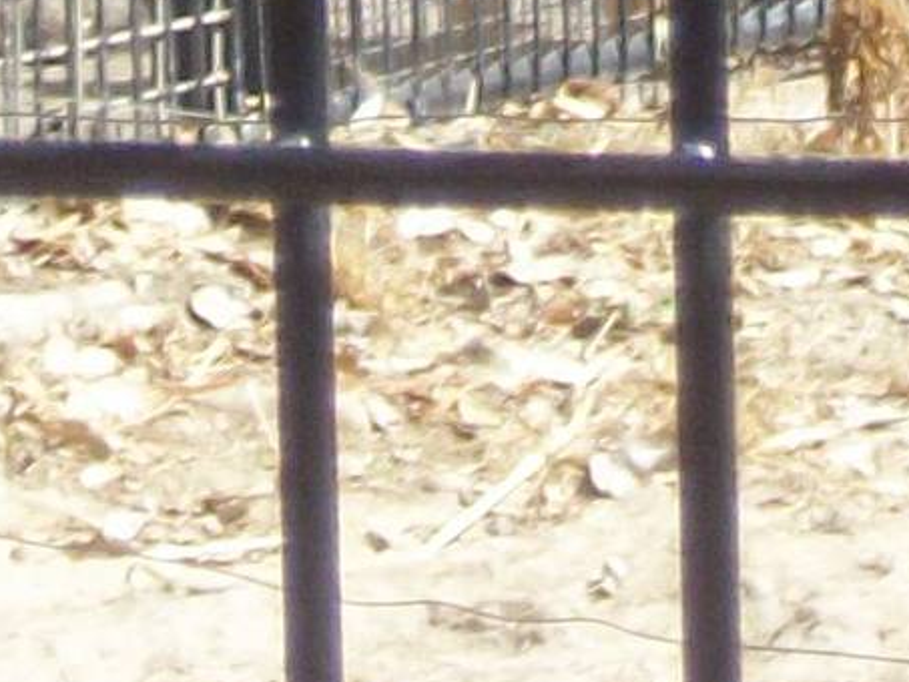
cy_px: -458
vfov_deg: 4.4
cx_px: 795
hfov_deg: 5.8
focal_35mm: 339
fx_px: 8904
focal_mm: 17.1
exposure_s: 1/250
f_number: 5.2
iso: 80
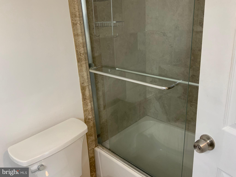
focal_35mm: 29
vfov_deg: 48.2
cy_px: 88
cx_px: 118
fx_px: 198
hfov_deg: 61.7
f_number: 1.8
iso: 80
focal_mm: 3
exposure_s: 1/60
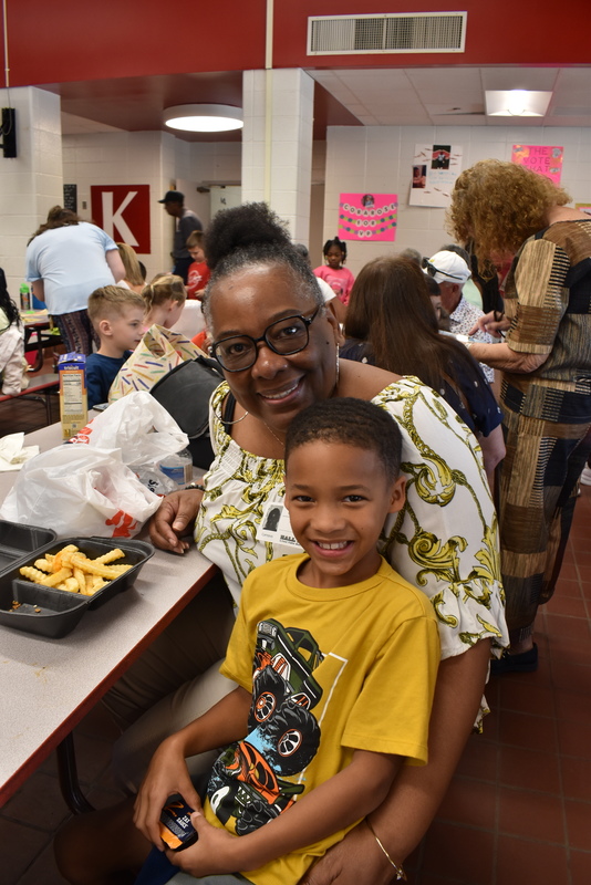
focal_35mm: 27
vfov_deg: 67.4
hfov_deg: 48.0
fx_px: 664
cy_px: 442
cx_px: 296
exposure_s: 1/30
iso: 400
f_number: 7.1
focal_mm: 18
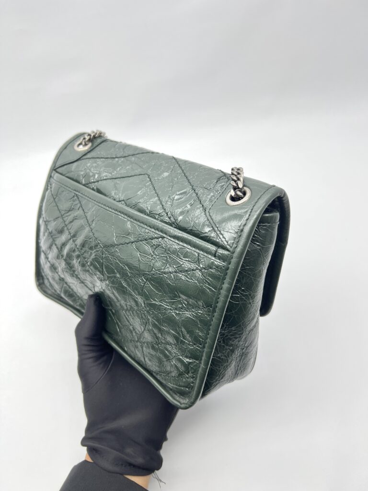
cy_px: 246
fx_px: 369
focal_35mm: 26
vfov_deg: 67.3
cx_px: 184
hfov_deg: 53.1
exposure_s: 1/100
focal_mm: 5.7
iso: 32
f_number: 1.5
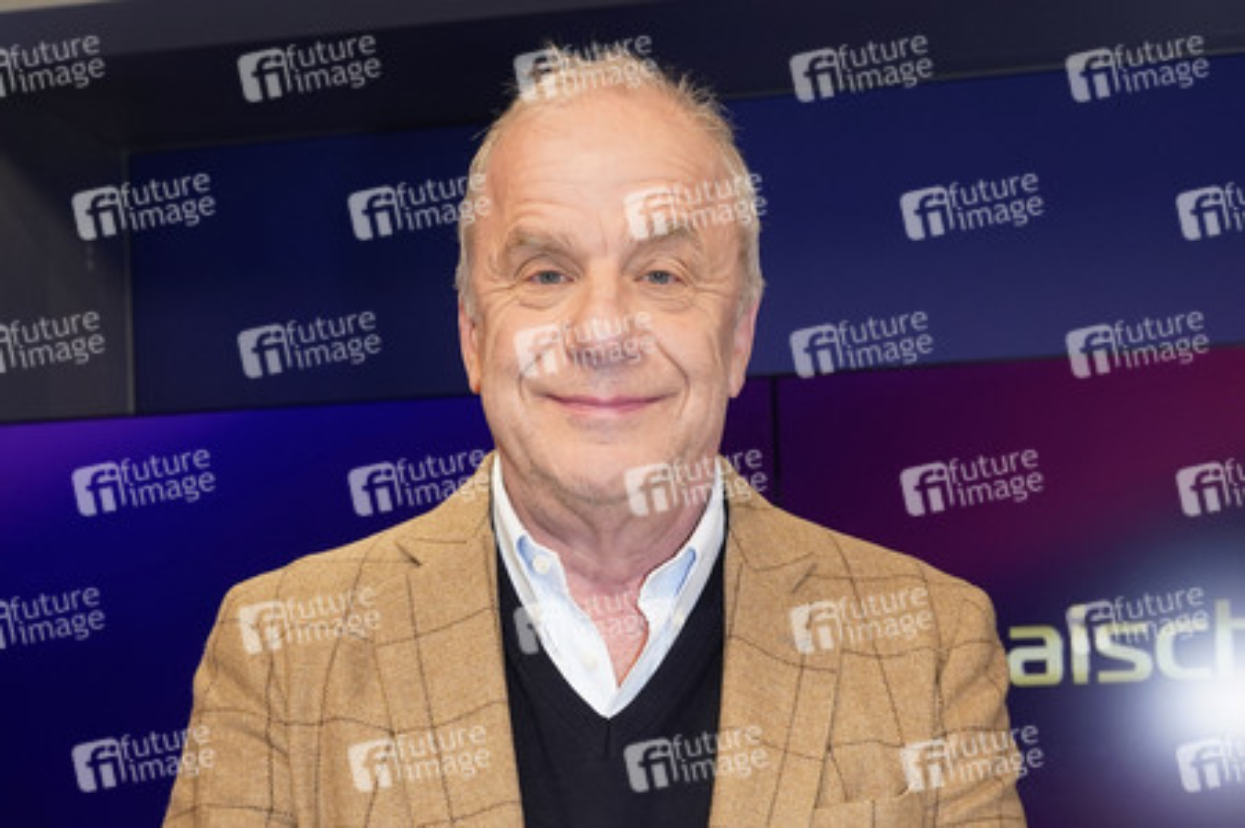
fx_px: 1209
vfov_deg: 37.8
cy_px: 414
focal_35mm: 35
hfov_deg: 54.5
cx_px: 622
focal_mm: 35
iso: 2000
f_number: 5.6
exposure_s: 1/160
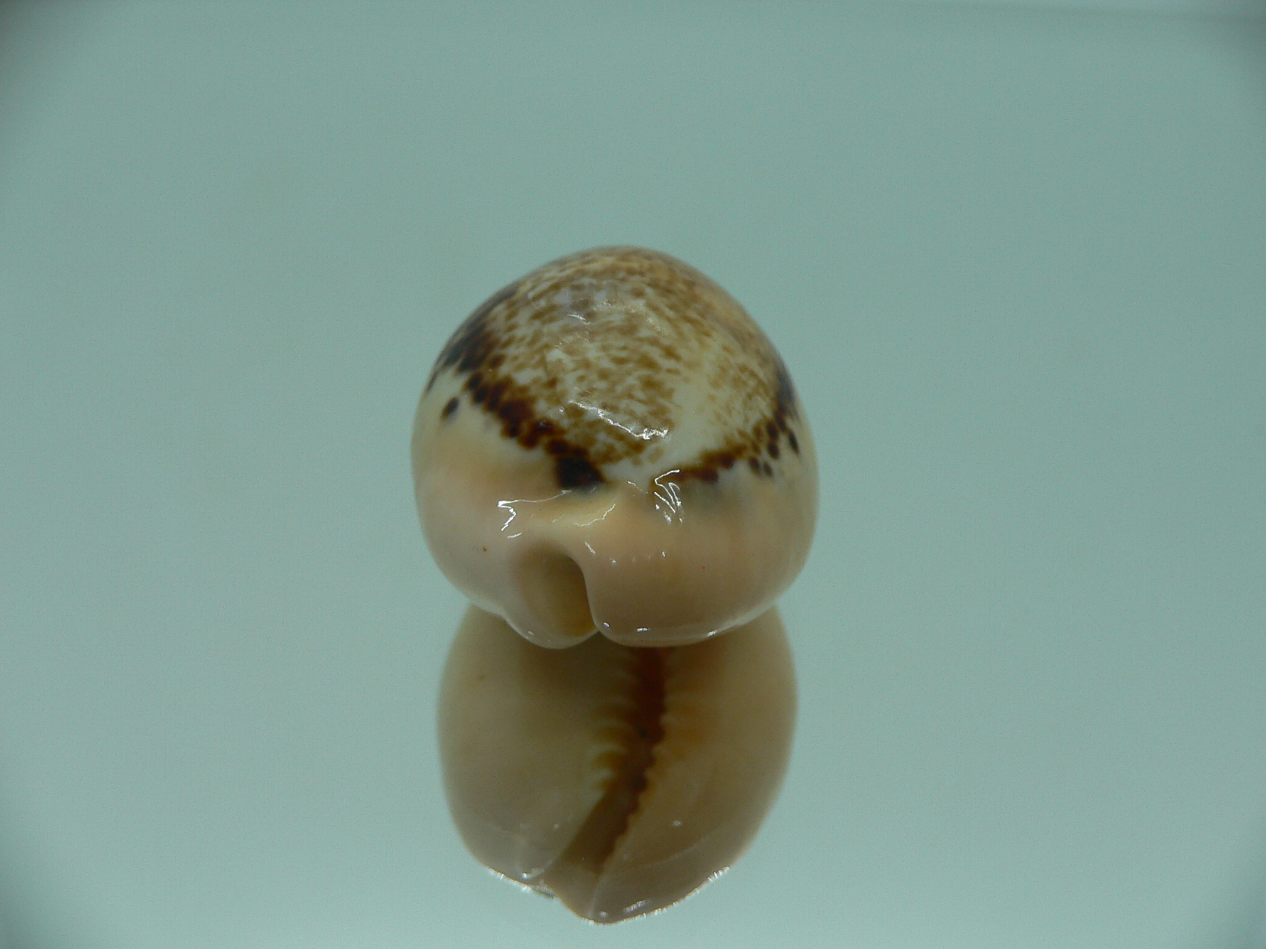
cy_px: 474
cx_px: 633
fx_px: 1280
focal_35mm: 35
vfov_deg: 40.7
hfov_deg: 52.6
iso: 80
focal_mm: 4.6
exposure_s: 1/80
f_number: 2.8
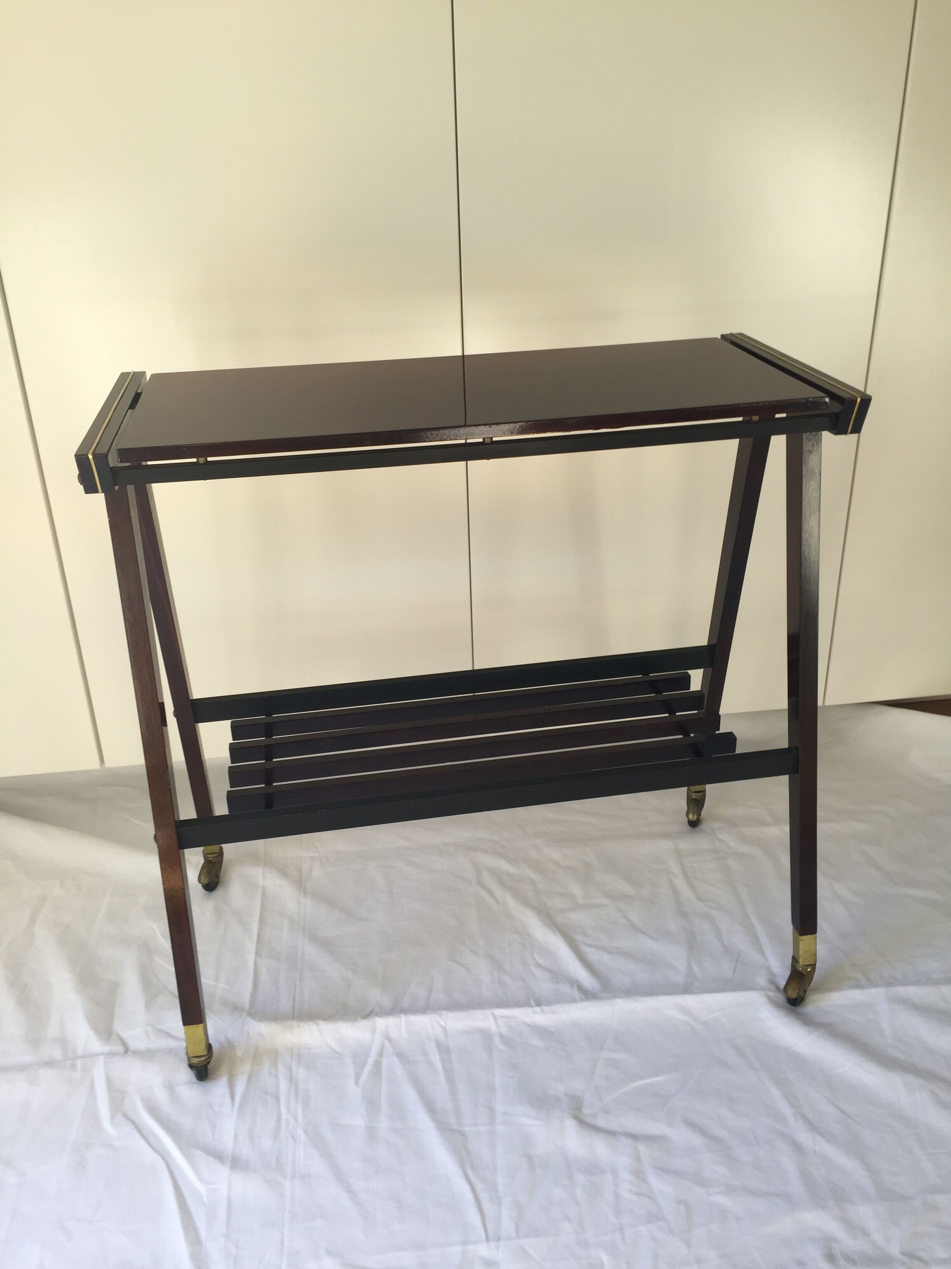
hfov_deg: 48.2
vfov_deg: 61.7
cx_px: 476
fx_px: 1062
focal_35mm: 29
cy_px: 634
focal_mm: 4.15
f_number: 2.2
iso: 32
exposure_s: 1/110
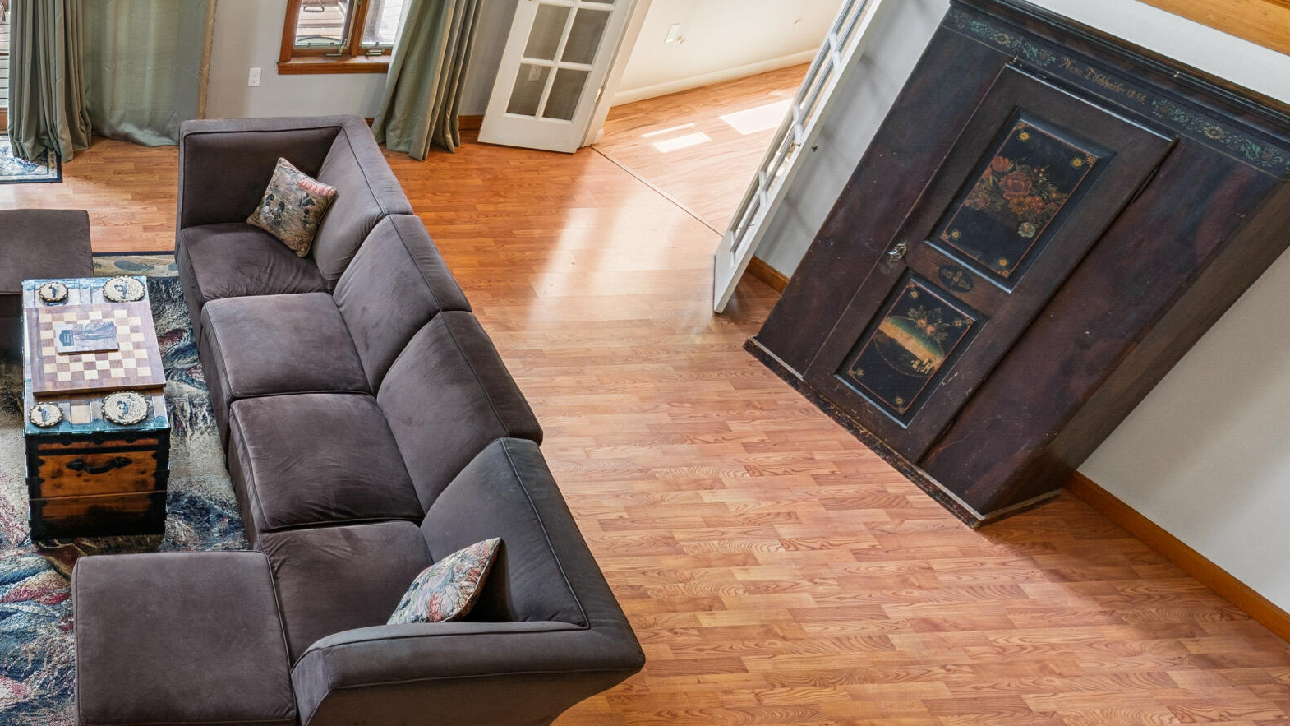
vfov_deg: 38.8
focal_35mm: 30
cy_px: 418
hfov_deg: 53.7
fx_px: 1026
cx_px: 67
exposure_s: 1/2
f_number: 9
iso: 320
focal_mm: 15
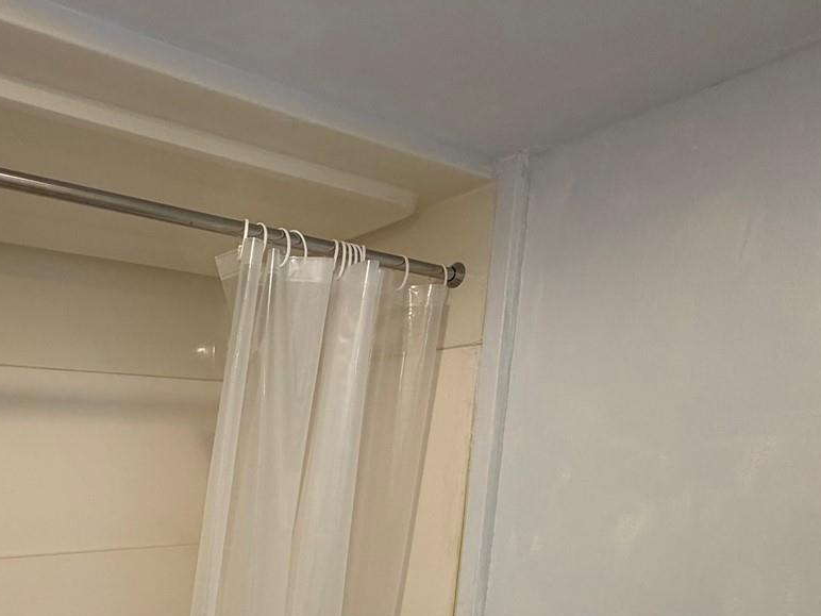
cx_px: 172
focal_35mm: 29
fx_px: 688
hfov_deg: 57.4
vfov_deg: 41.3
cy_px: 630
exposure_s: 1/60
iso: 200
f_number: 2.2
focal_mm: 2.22
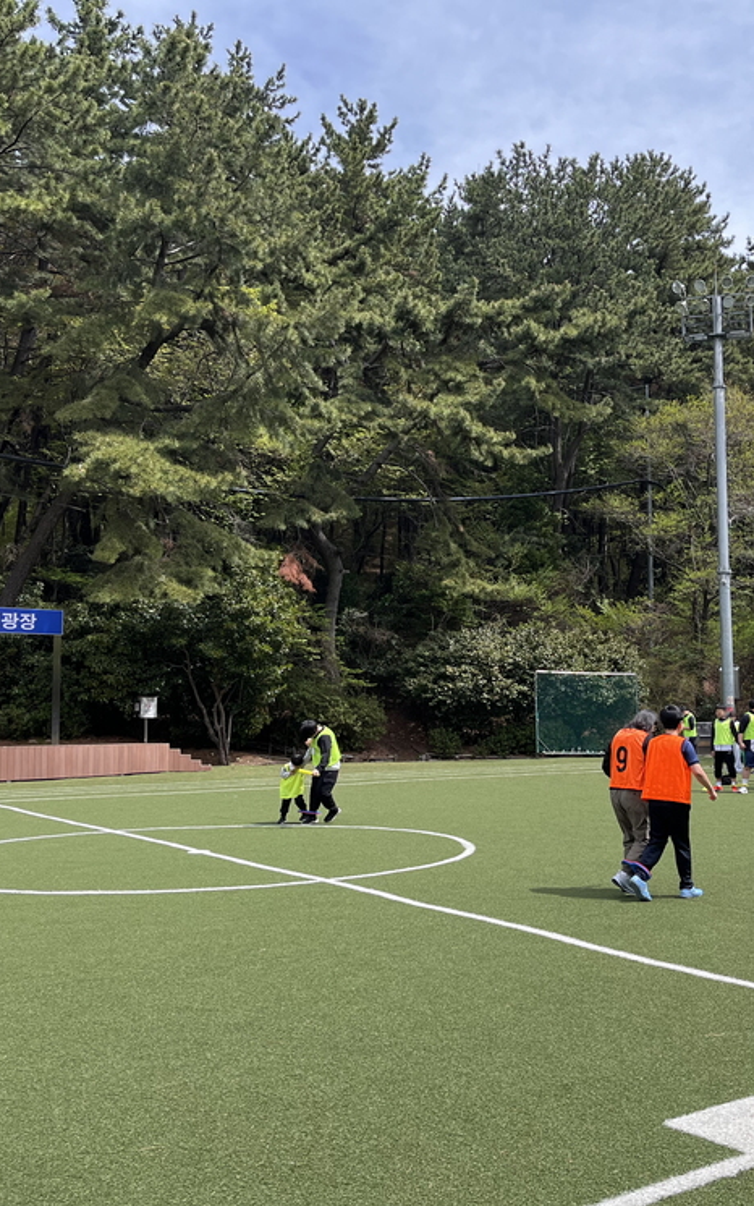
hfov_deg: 34.0
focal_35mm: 37
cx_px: 529
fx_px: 1216
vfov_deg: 52.7
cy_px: 605
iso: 50
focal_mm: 5.1
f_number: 1.6
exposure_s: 1/1355
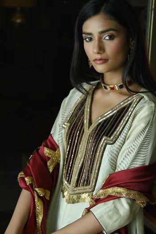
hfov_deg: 13.0
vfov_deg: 19.5
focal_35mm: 105
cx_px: 78
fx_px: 682
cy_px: 117
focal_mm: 70
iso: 2500
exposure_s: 1/125
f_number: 5.6
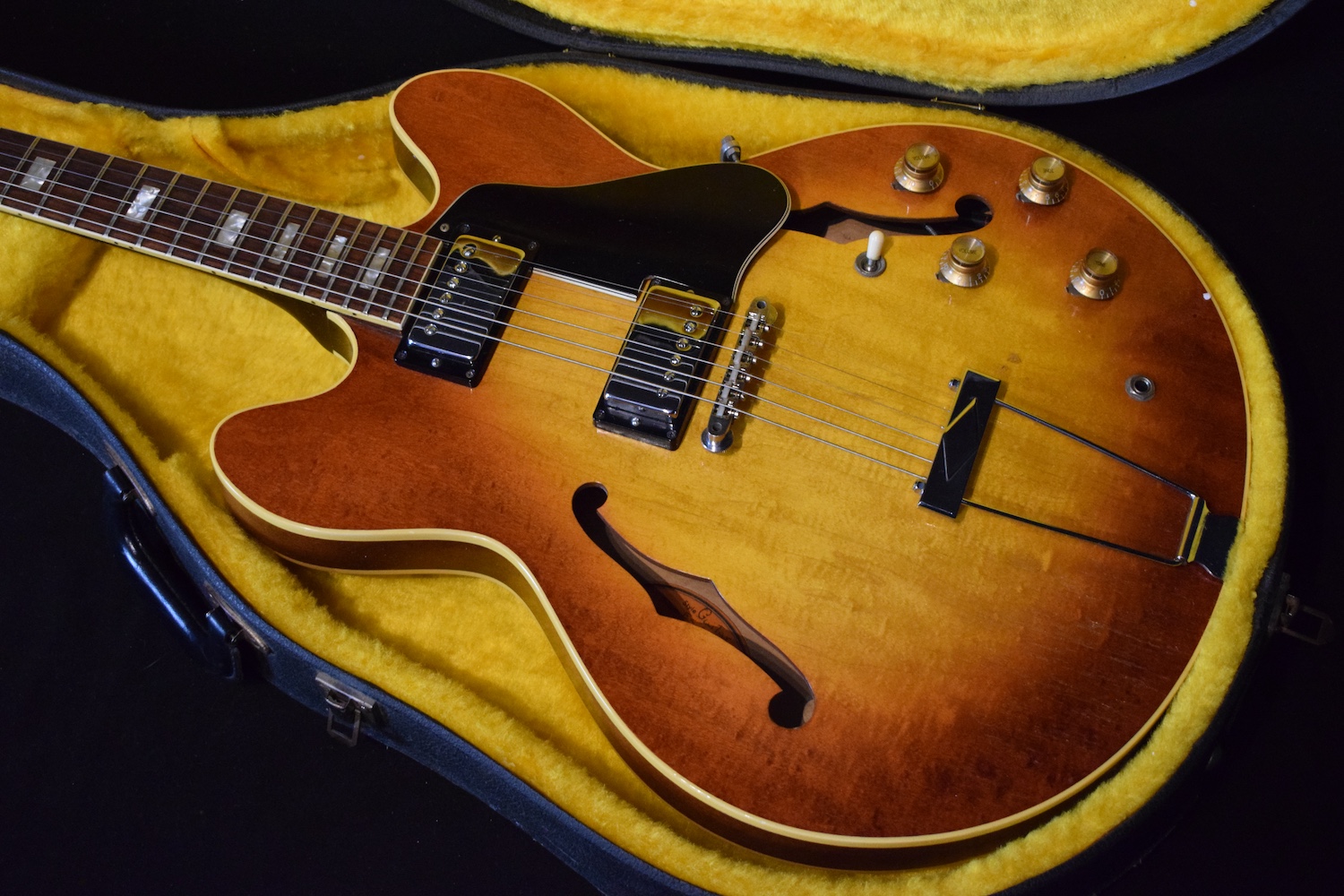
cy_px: 448
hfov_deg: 33.4
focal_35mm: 60
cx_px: 672
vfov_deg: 22.6
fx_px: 2240
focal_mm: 40
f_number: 5
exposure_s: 1/60
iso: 4000
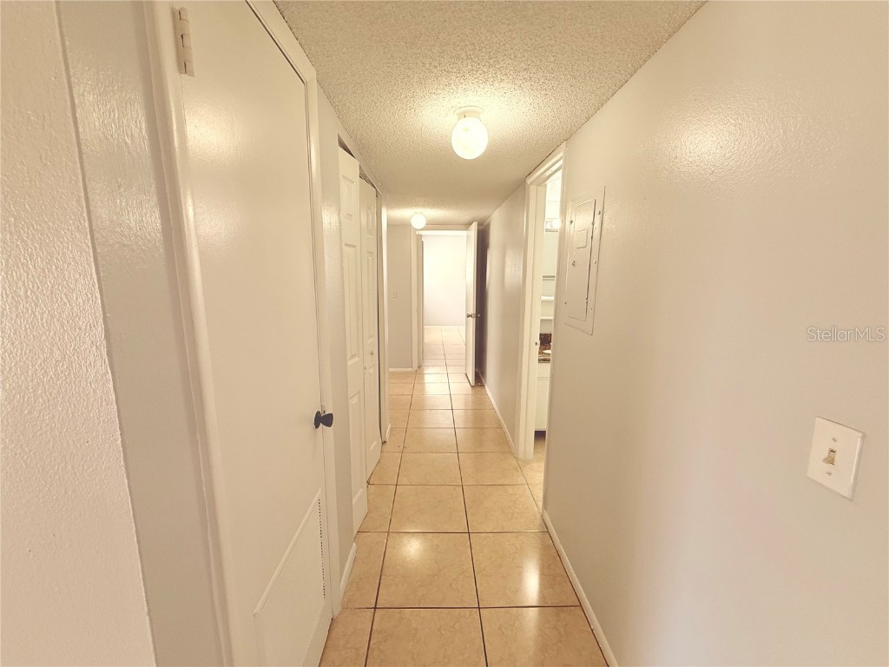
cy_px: 334
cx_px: 444
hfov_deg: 102.1
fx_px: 360
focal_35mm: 14
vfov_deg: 85.7
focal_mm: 2.22
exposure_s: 1/120
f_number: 2.2
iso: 200
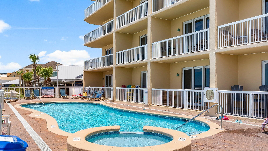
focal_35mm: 31
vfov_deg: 37.7
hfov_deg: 62.6
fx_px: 220
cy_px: 88
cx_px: 133
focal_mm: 19.8
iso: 400
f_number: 8
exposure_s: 1/640
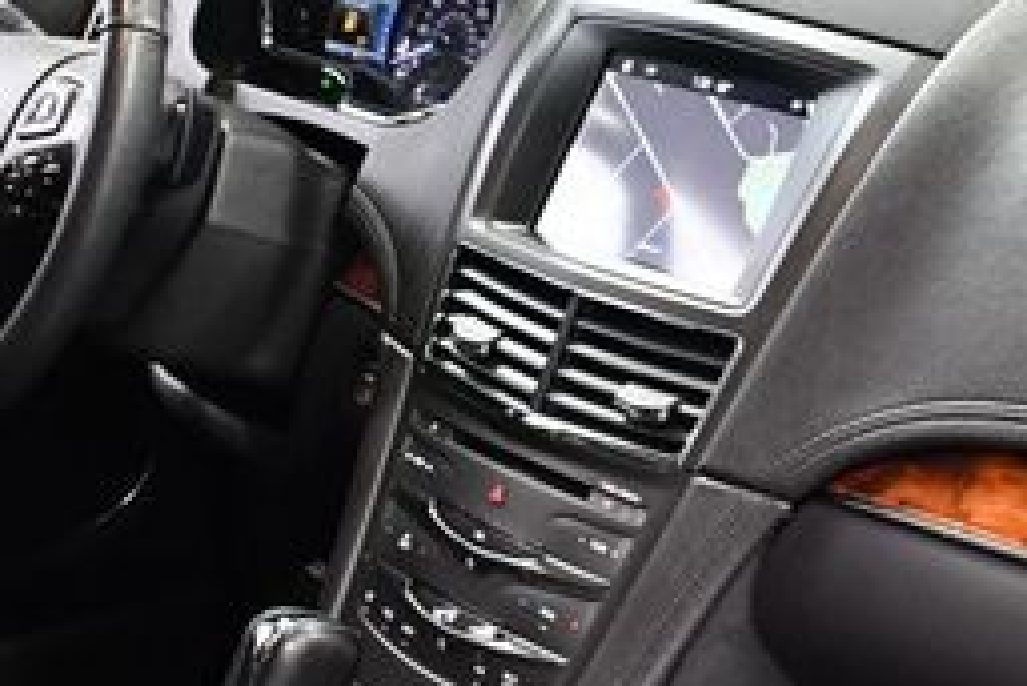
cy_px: 530
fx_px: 2569
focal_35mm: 90
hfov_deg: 22.4
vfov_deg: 15.1
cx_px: 770
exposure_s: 1/80
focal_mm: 18
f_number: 3.5
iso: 3200
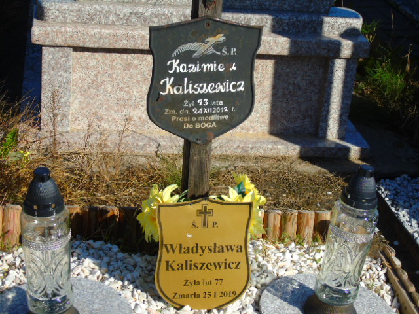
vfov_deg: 20.7
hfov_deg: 27.4
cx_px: 210
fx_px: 859
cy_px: 157
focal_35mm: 71
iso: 80
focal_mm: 13
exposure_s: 1/640
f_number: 4.7
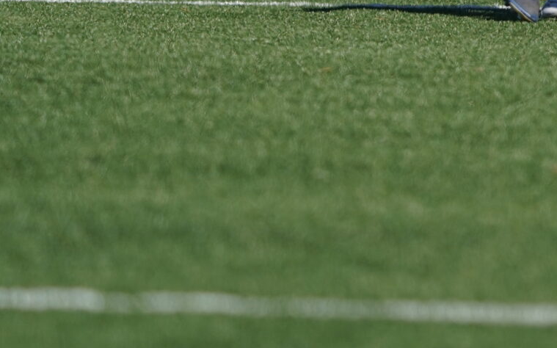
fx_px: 16588
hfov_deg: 1.9
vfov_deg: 1.2
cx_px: 751
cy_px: -258
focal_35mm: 1093
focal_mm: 318
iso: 320
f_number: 6.3
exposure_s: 1/2500
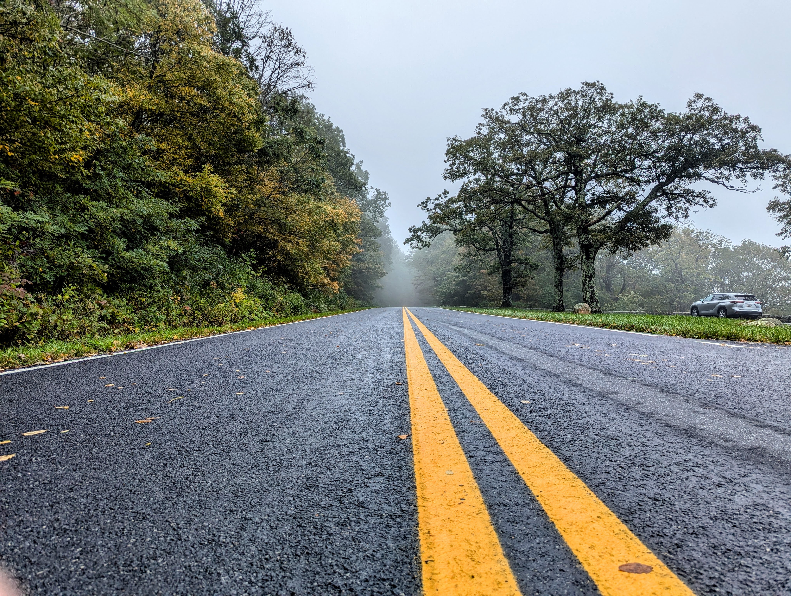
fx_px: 549
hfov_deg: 71.5
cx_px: 396
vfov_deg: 56.9
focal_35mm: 24
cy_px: 298
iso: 42
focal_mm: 6.81
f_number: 1.85
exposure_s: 1/1332
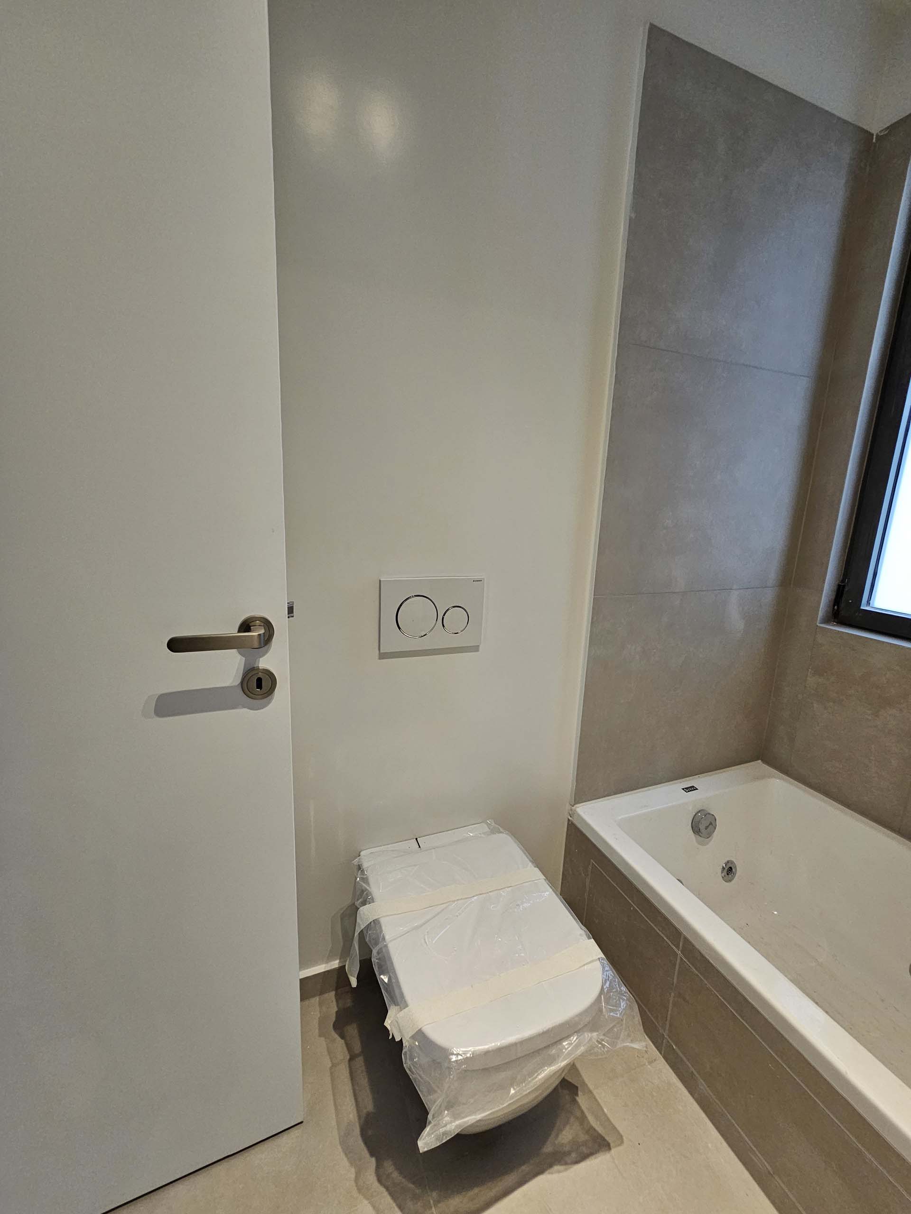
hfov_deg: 89.9
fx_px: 456
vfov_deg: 106.2
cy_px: 607
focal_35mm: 13
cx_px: 456
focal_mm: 2.2
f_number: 2.2
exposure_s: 1/71
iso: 200
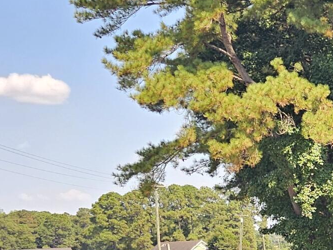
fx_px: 1001
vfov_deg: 13.3
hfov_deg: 15.2
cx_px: 672
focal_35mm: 104
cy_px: 389
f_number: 1.7
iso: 16
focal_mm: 6.3
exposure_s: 1/180
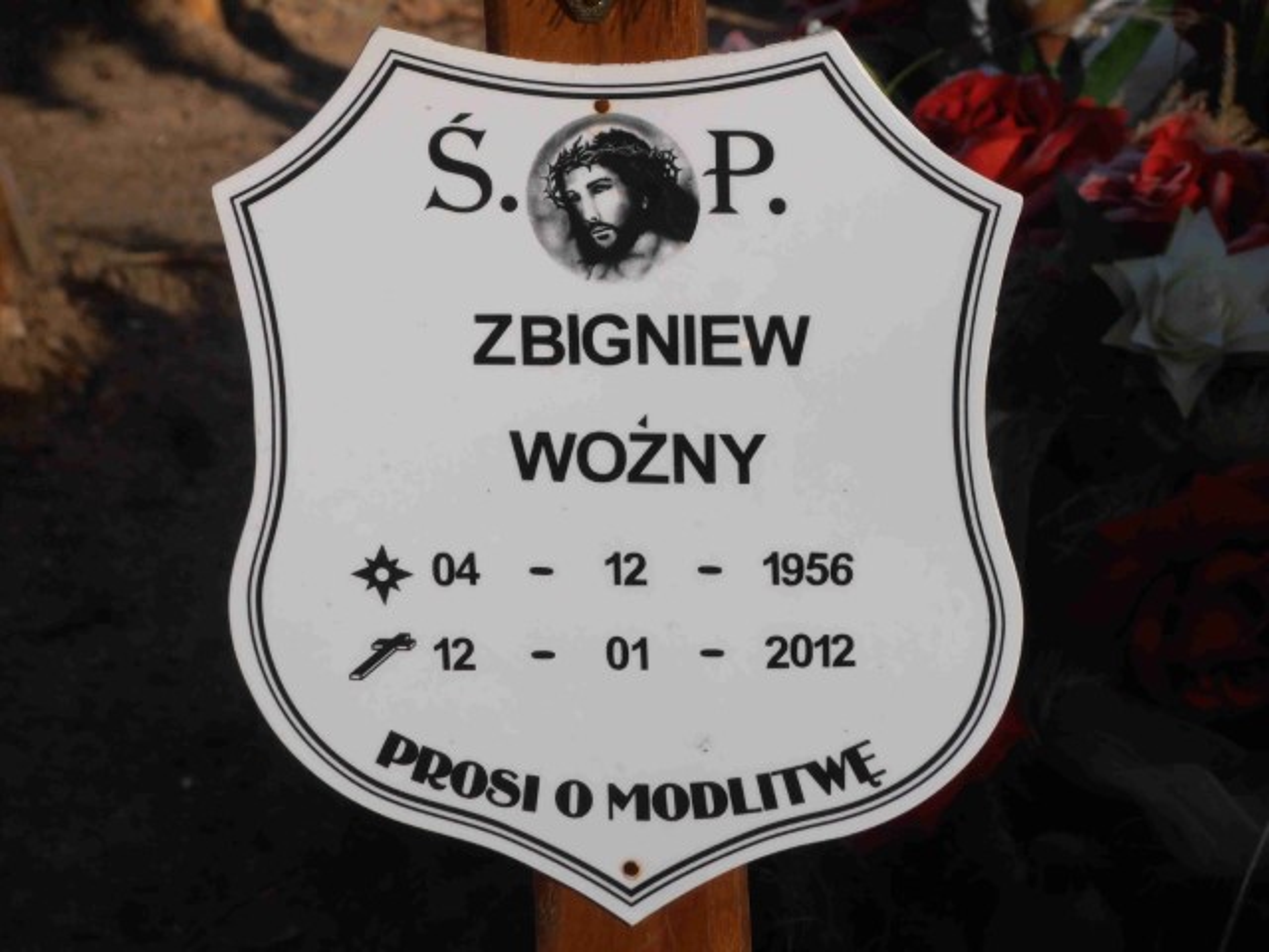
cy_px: 476
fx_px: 7259
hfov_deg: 10.0
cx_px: 634
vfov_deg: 7.5
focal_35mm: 198
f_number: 5.8
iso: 80
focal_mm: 35.05
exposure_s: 1/800
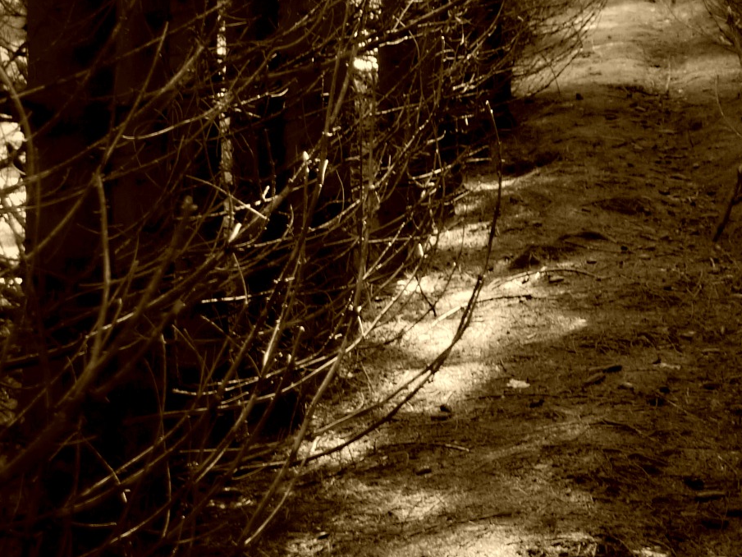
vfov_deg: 10.9
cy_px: 113
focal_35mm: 136
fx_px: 2915
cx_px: 656
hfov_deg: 14.4
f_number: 2.8
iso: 80
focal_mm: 12.8
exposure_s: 1/8
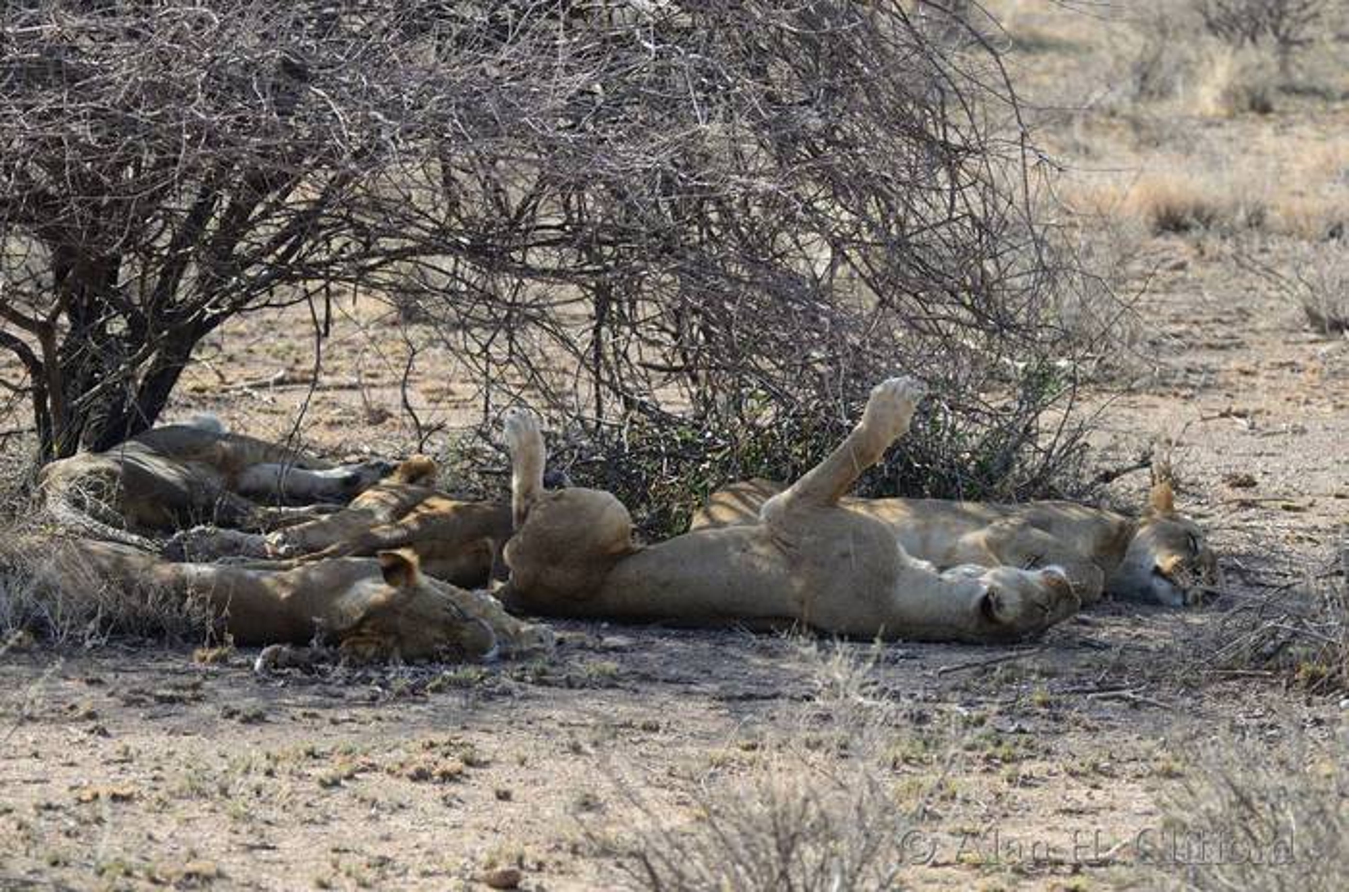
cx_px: 674
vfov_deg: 6.1
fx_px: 8410
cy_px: 446
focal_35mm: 225
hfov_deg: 9.2
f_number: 5
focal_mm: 150
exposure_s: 1/500
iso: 220
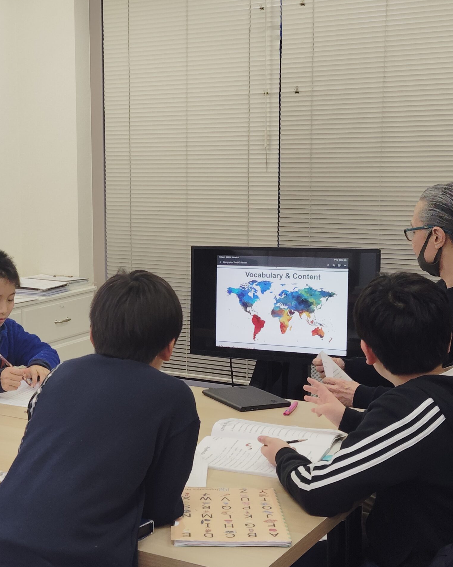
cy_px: 285
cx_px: 104
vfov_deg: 49.1
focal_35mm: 37
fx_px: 620
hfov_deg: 38.9
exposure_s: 1/100
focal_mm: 4.22
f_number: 1.8
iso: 348
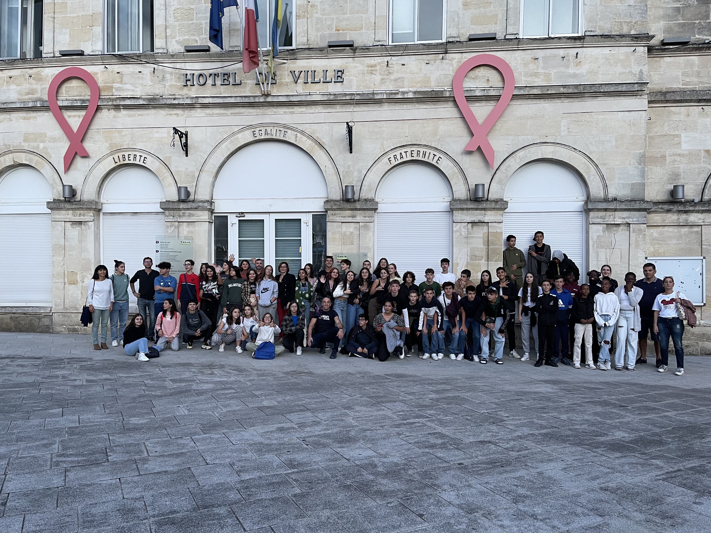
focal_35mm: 26
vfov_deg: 53.1
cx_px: 356
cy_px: 266
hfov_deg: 67.3
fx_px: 534
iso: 160
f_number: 1.6
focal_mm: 5.1
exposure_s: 1/50
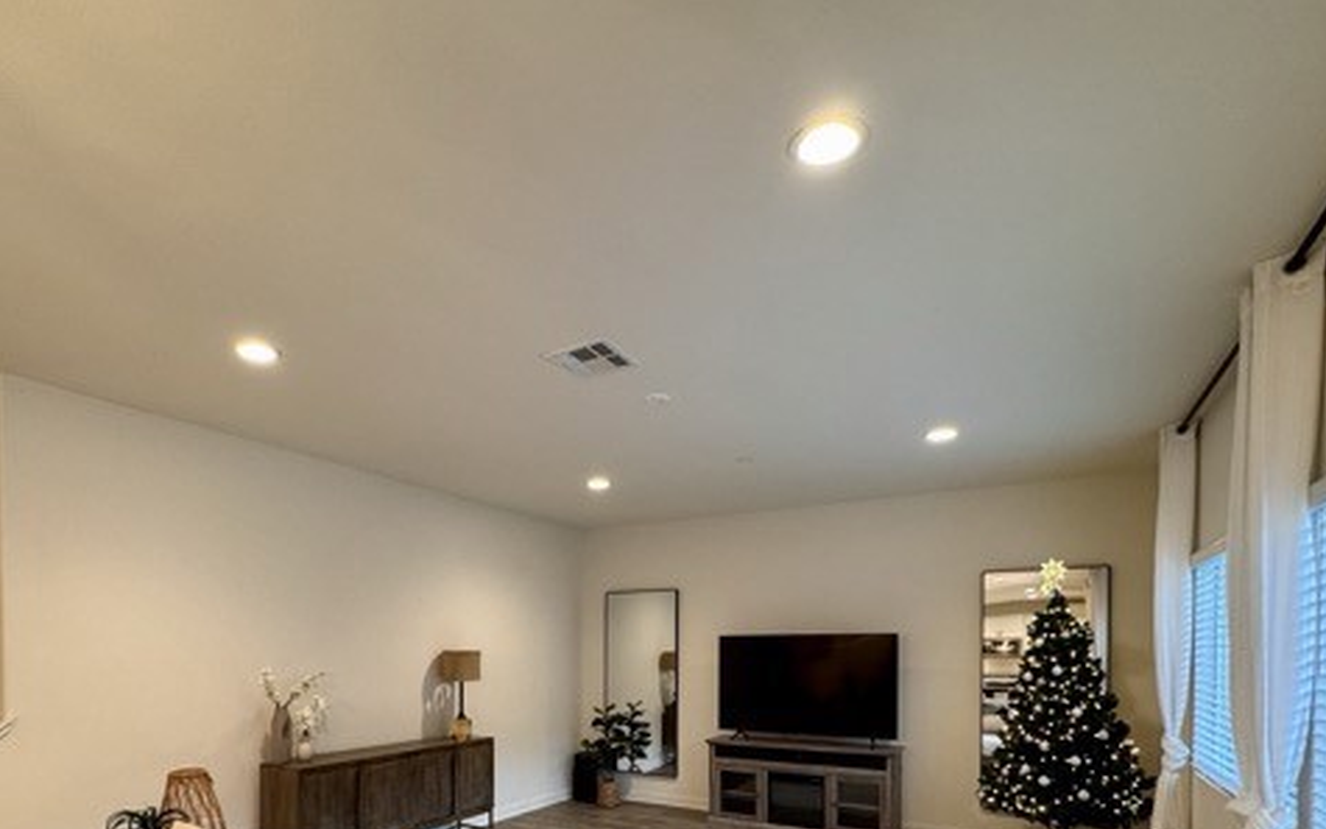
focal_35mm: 20
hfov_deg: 84.6
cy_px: 664
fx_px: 723
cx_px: 578
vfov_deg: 55.4
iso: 200
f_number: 2.2
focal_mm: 2.22
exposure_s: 1/60
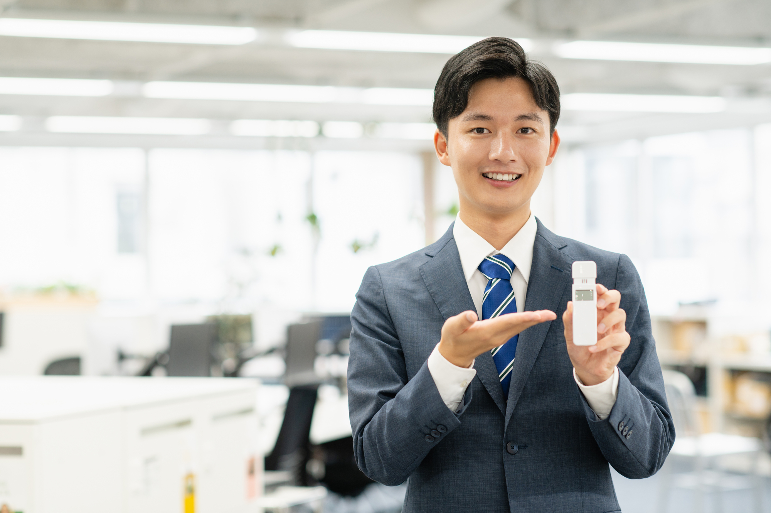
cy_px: 256
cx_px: 386
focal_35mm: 85
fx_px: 1819
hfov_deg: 23.9
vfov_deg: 16.0
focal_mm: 85
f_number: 2.8
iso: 320
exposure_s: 1/160
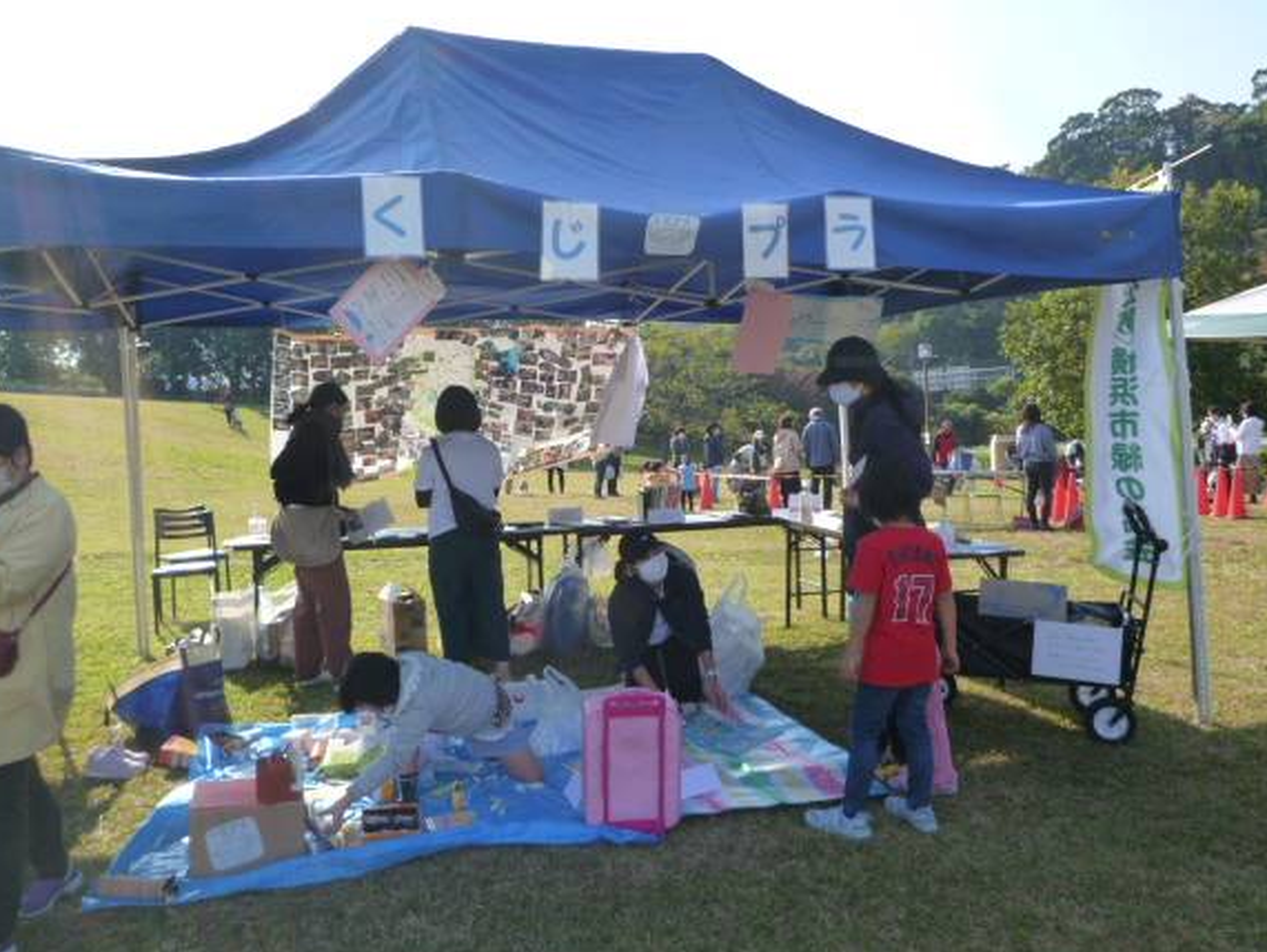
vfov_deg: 49.8
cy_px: 444
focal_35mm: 28
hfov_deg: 63.4
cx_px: 615
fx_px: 1025
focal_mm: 4.5
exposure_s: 1/320
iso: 125
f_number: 4
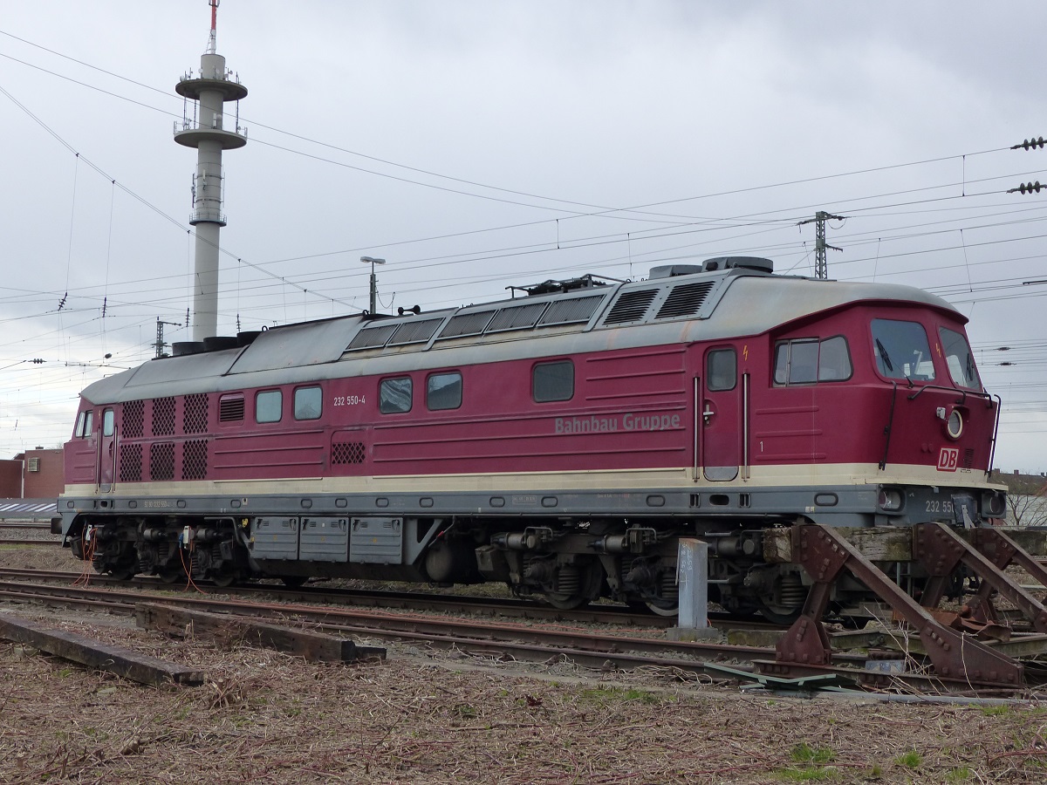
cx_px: 524
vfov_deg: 29.1
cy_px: 392
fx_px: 1512
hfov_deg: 38.2
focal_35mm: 50
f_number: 4
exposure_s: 1/125
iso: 160
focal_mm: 9.1
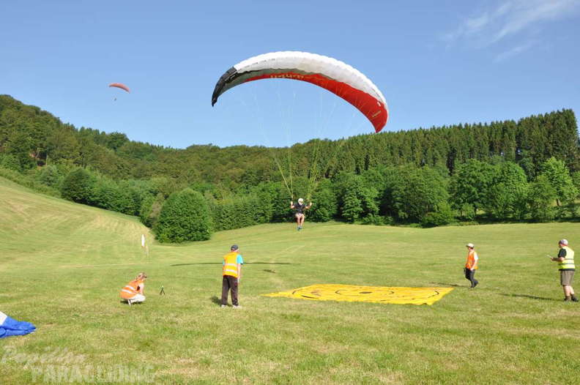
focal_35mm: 32
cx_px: 290
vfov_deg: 41.6
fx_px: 507
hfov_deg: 59.6
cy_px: 192
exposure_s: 1/125
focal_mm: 21
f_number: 13
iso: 200
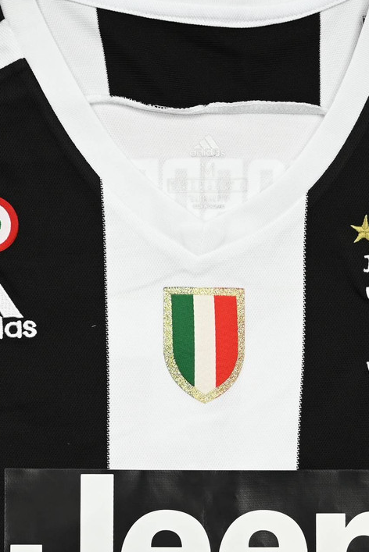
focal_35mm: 58
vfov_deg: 34.5
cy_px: 274
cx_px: 205
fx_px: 891
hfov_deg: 23.4
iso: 200
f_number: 5.6
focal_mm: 41
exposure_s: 1/180
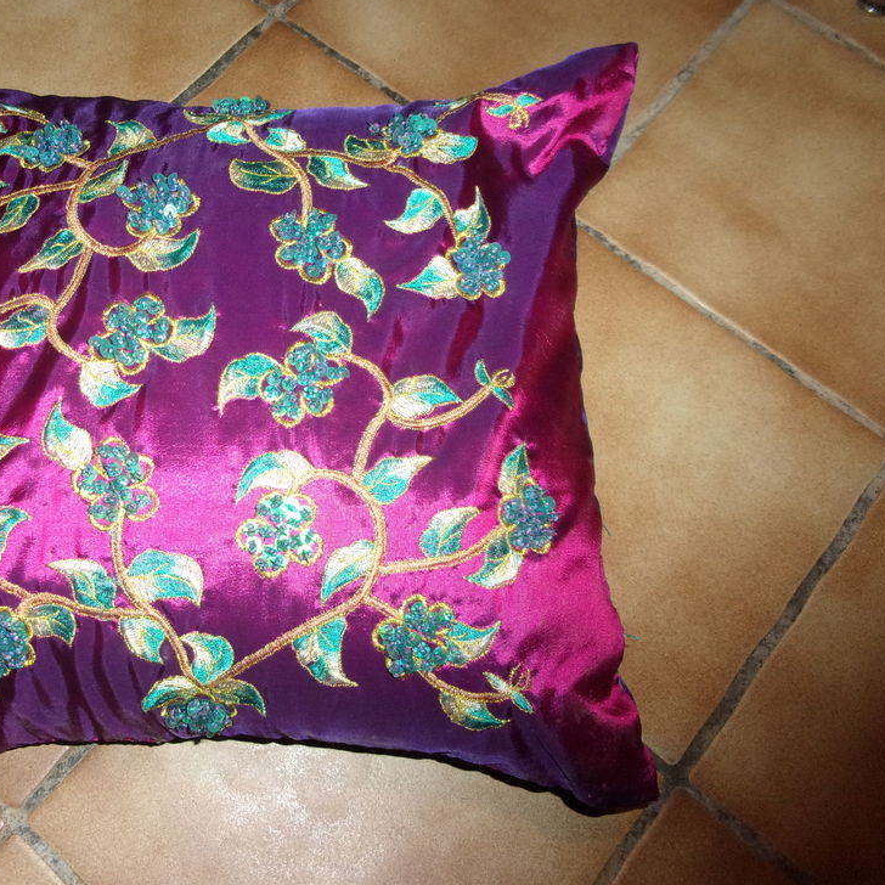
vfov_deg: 48.4
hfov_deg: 47.5
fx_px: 983
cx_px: 282
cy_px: 438
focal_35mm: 34
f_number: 3.9
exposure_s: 1/34
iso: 200
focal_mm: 5.1
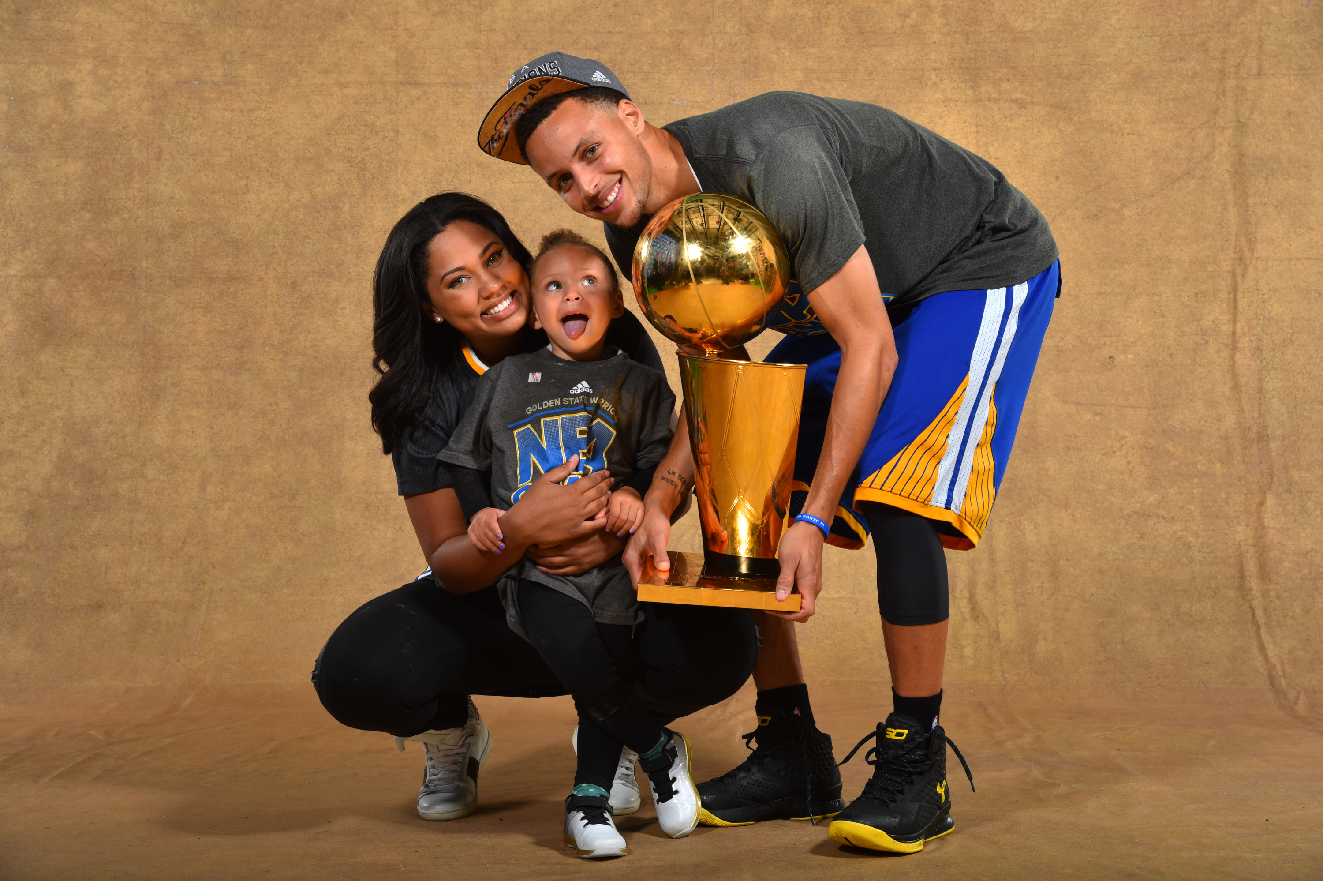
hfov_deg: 30.5
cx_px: 662
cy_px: 440
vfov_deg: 20.6
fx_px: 2424
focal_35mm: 66
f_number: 10
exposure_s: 1/250
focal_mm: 66
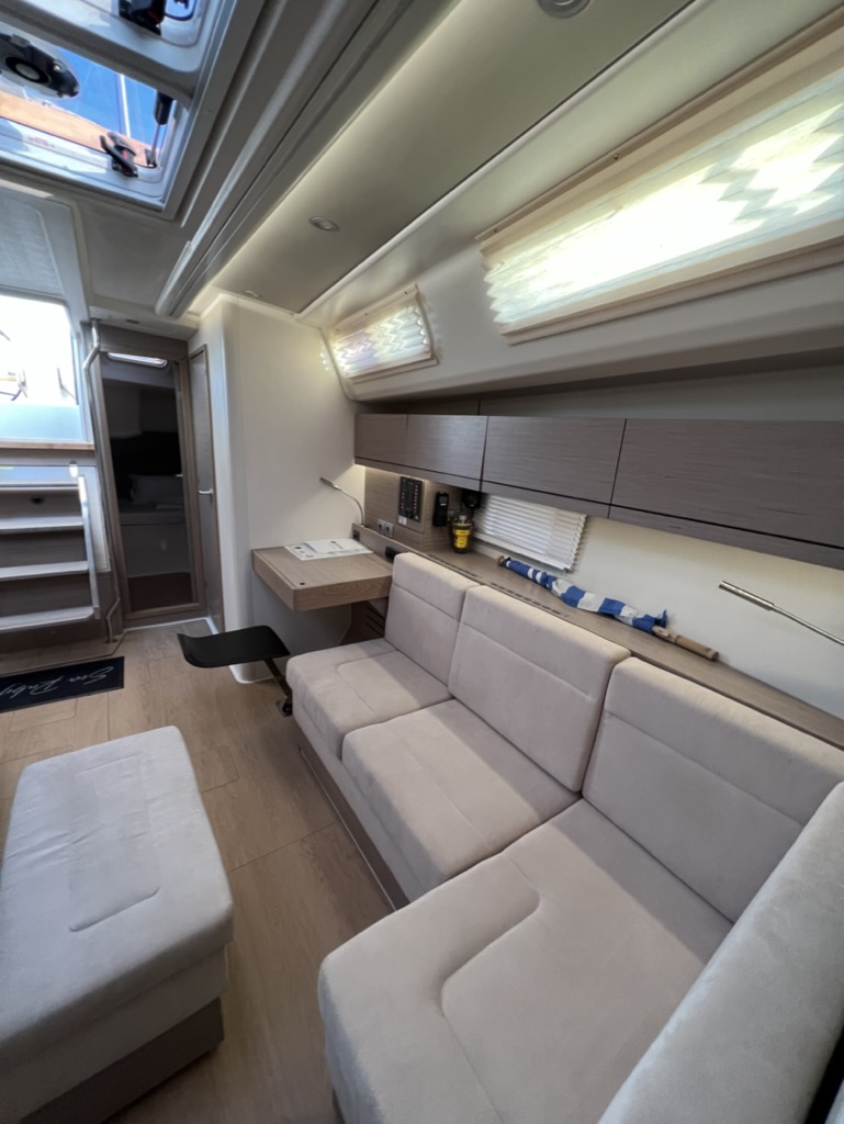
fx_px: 422
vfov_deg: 106.2
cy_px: 562
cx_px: 422
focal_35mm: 13
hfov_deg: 90.0
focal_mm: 1.57
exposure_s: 1/62
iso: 250
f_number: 1.8
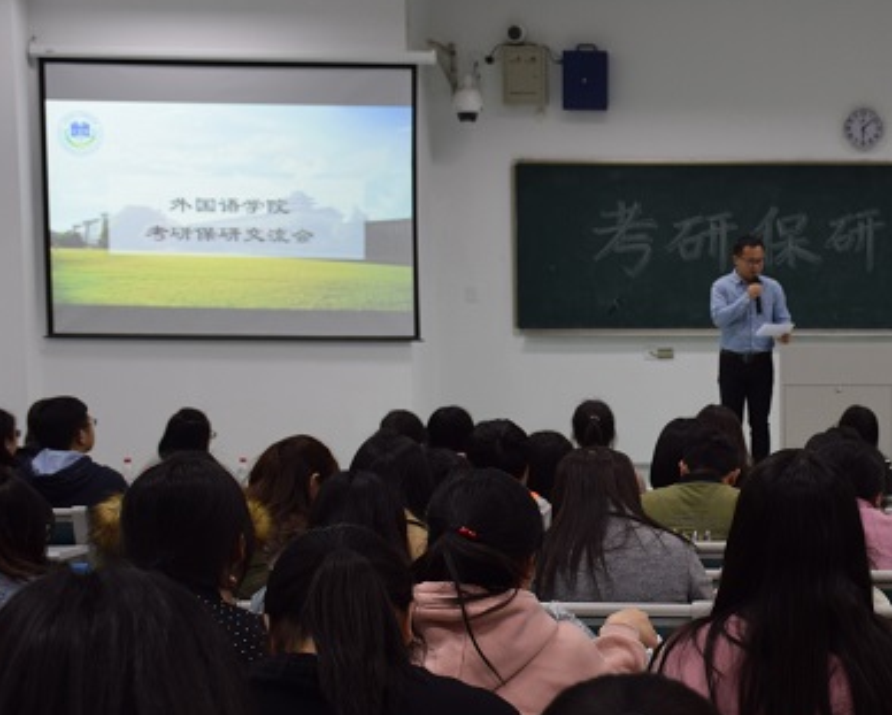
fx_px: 2299
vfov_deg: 17.7
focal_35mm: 87
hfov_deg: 21.2
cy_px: 397
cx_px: 892
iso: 360
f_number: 4
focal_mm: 30
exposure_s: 1/50
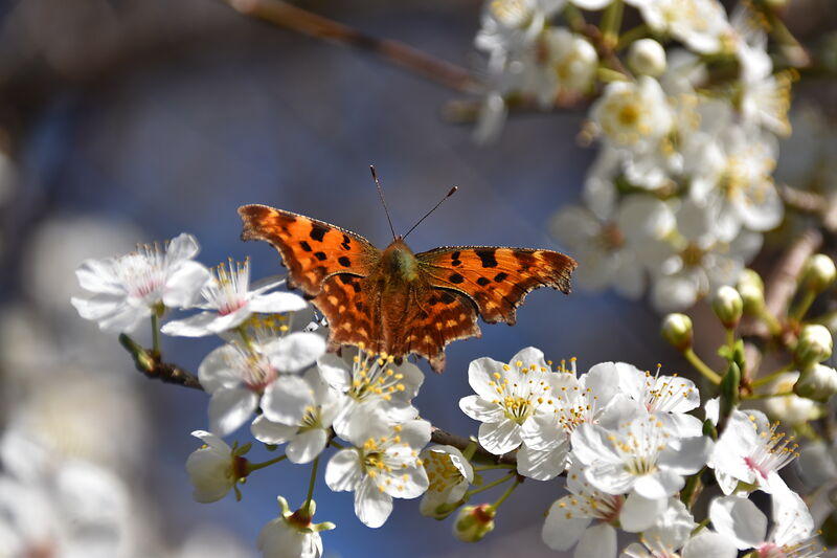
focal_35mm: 450
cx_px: 418
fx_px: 10460
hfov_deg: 4.6
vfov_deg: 3.1
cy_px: 279
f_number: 7.1
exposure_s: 1/800
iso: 200
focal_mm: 300
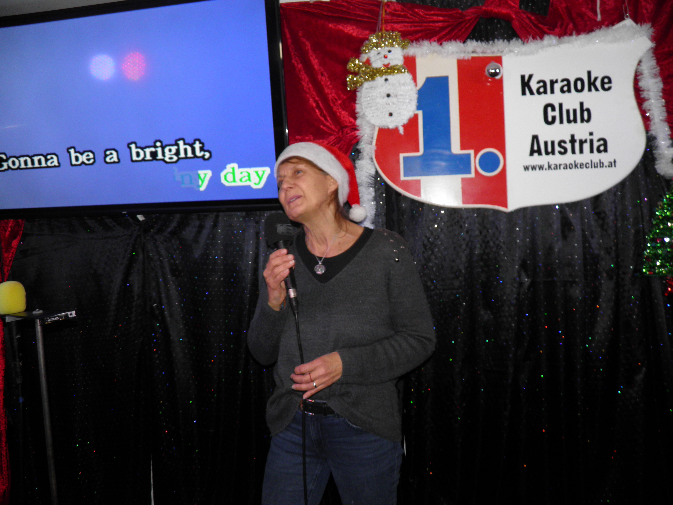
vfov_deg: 49.7
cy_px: 252
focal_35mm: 28
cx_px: 336
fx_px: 544
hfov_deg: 63.4
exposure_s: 1/30
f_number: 2.8
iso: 100
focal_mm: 4.9
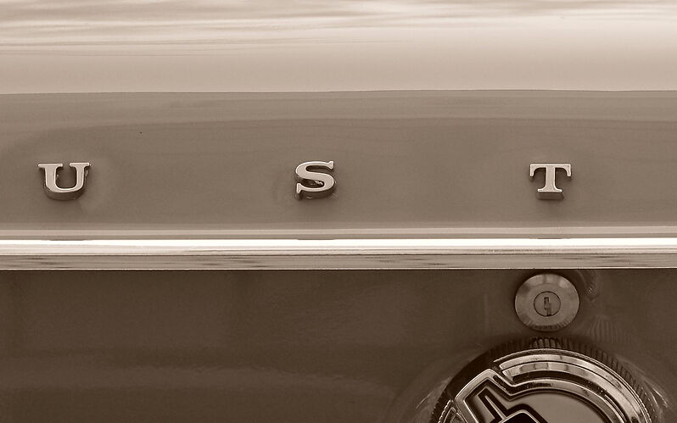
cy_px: 38
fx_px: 5942
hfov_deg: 6.5
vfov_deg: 4.1
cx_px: 543
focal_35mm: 322
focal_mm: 105
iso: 320
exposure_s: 1/125
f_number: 2.8
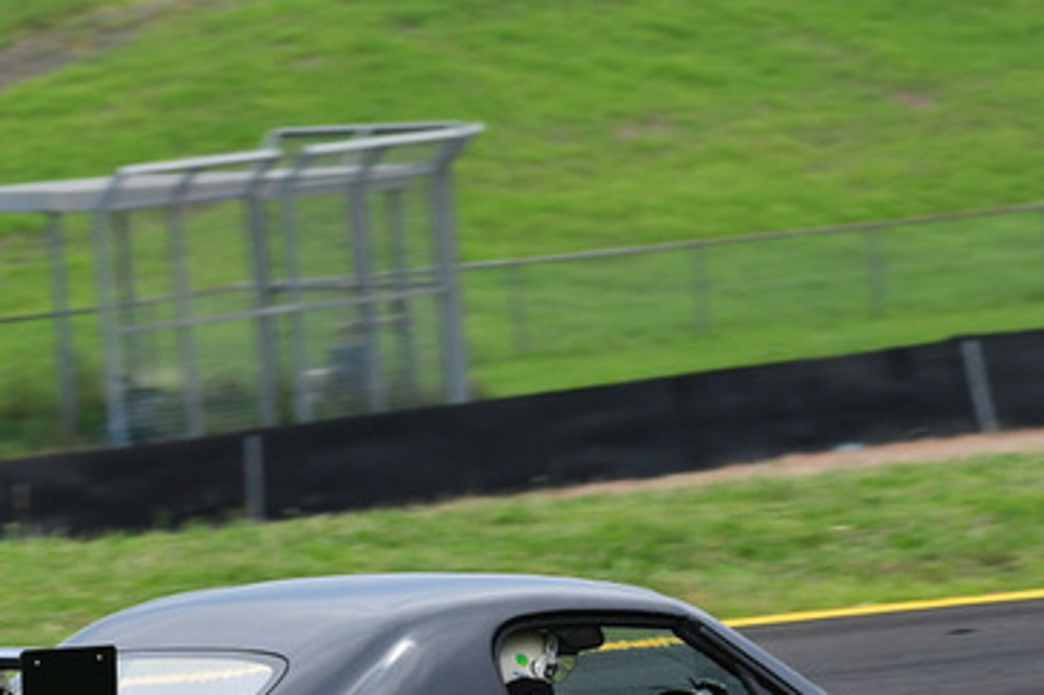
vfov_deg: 2.1
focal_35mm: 658
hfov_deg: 3.1
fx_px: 19072
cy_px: 715
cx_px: 506
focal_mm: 200
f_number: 11
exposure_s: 1/640
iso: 640
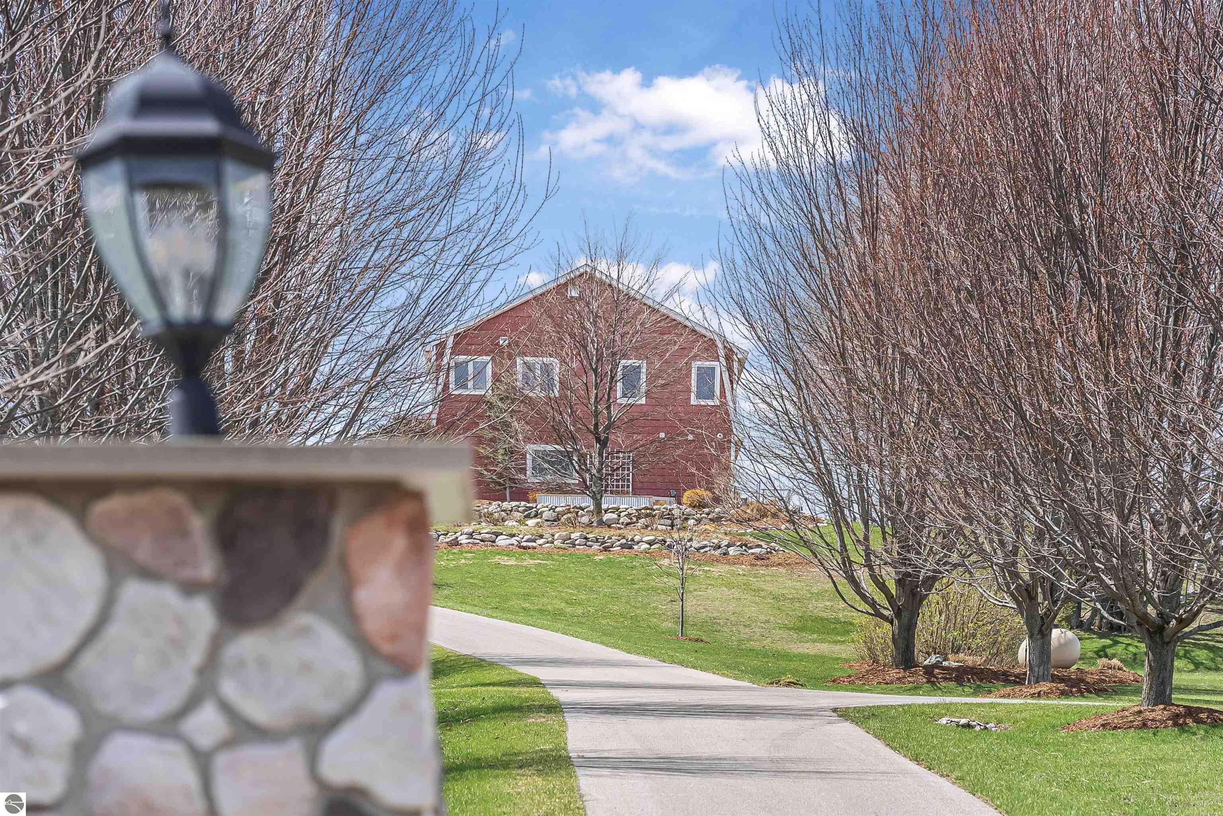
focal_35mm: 113
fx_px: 3840
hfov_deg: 18.1
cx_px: 612
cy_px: 408
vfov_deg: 12.1
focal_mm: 113
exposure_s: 1/4000
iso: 640
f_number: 5
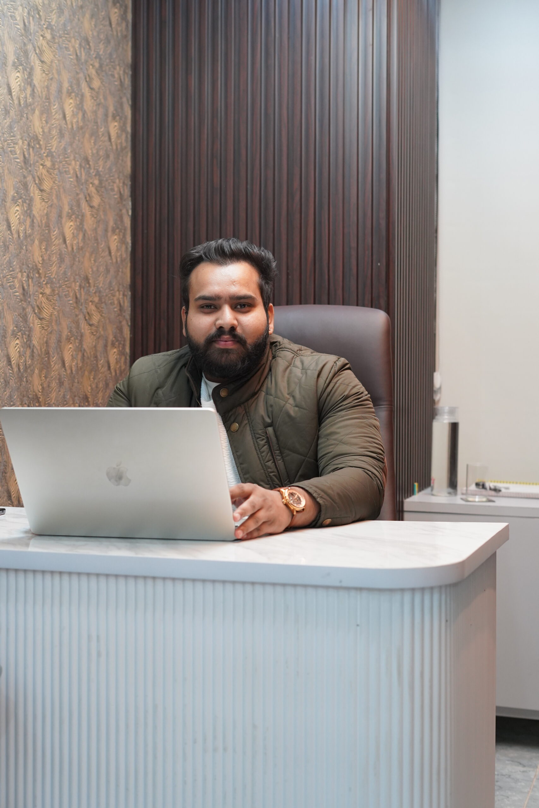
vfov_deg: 39.6
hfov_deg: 27.0
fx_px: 1123
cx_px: 270
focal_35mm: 50
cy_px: 404
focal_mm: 50
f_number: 4
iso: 2500
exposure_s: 1/160
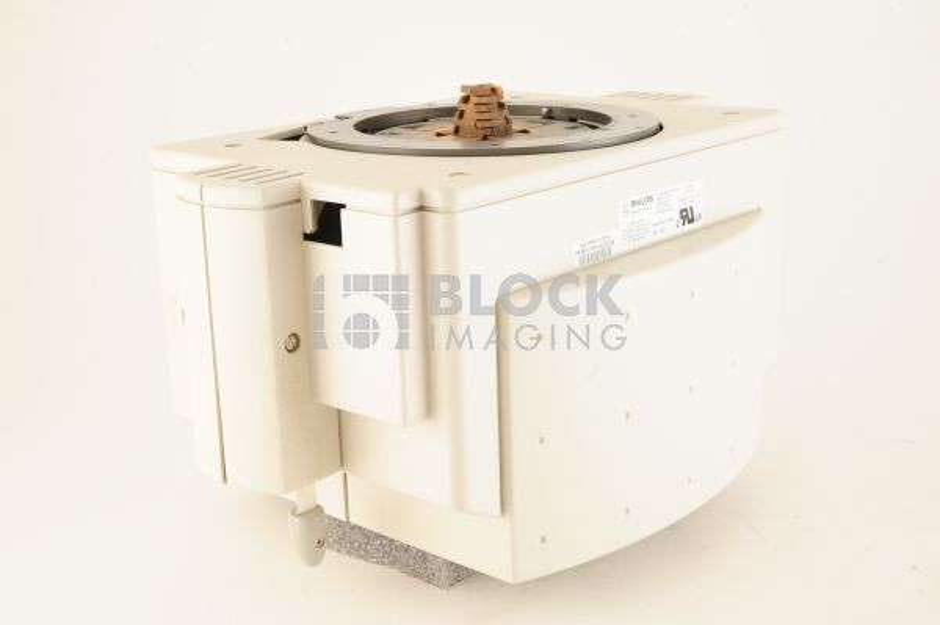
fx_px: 1304
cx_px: 470
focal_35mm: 50
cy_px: 312
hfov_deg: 39.6
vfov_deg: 26.9
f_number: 13
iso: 1600
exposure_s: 1/125
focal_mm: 50
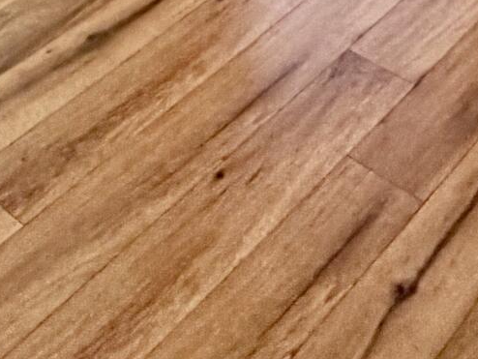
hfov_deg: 22.7
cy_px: -533
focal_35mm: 85
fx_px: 1174
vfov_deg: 12.8
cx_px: 109
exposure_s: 1/60
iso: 160
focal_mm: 2.22
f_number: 2.2
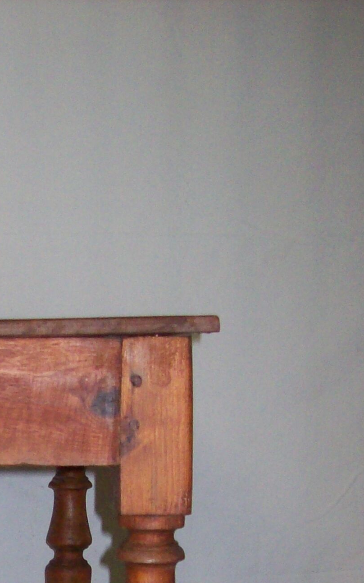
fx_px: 1333
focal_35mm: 84
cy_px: 640
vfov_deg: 23.2
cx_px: -64
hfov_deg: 15.0
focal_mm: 6
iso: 200
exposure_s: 1/64
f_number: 2.7
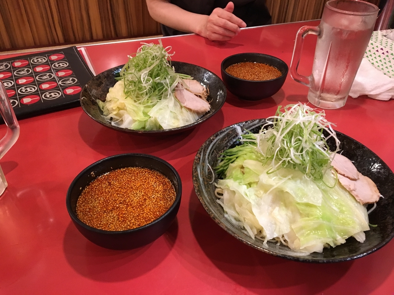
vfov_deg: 48.2
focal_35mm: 29
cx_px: 197
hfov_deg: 61.7
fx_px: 330
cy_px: 148
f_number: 2.2
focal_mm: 4.15
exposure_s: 1/30
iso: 160
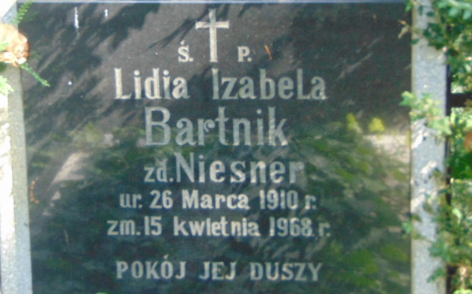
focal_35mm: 151
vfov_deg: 8.7
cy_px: 145
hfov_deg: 13.9
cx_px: 233
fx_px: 1941
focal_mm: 23.9
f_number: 4
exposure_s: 1/60
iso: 400
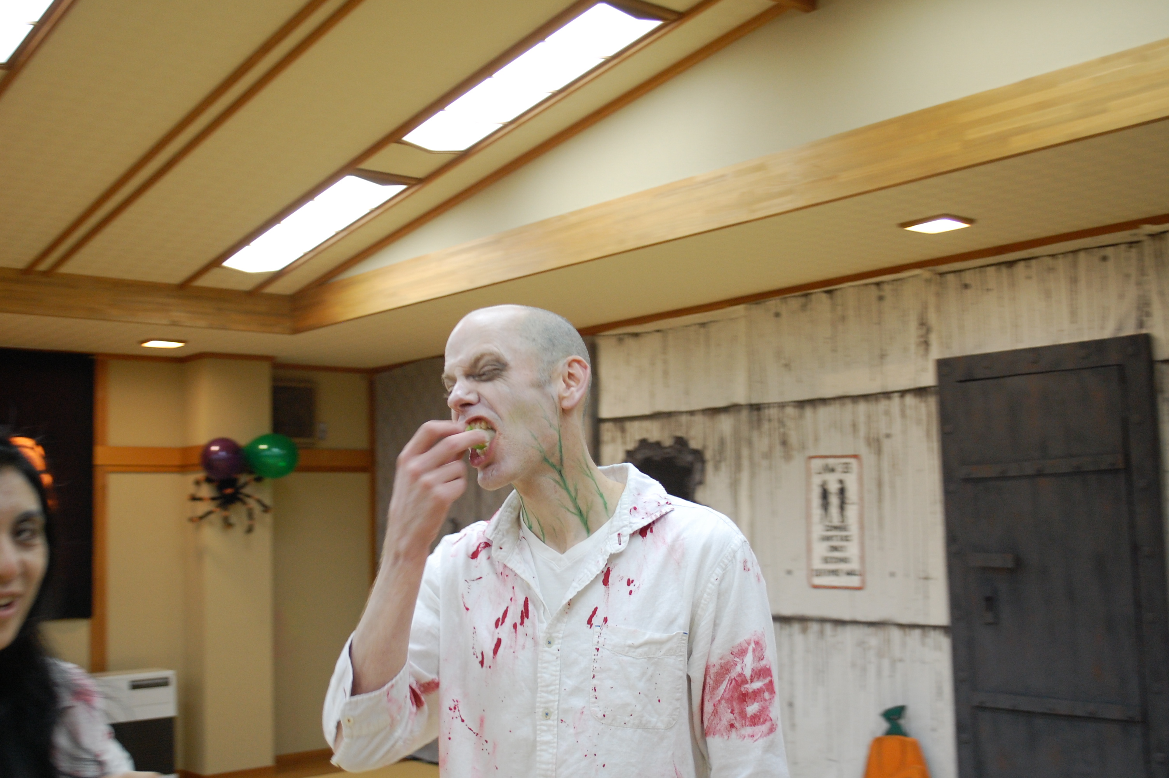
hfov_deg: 49.6
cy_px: 389
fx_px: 1265
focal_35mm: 39
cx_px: 584
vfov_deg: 34.1
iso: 800
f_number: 4.5
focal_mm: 26
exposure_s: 1/30
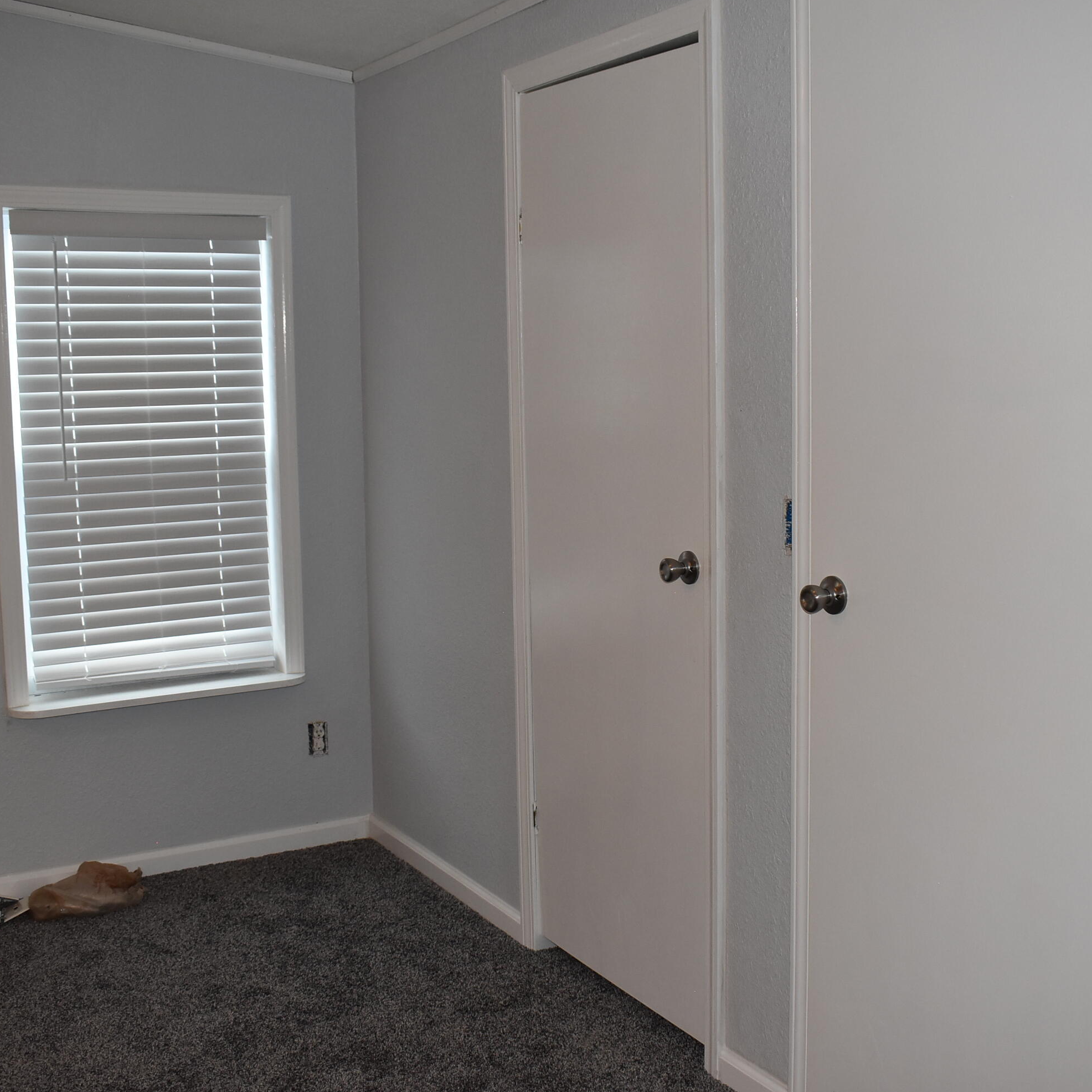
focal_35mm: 41
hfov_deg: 41.2
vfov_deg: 41.3
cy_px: 546
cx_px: 600
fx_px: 1451
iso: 800
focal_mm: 21
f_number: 5
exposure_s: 1/100
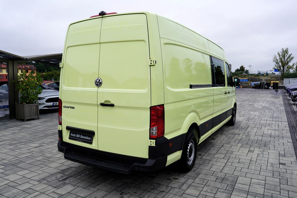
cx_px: 148
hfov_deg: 65.5
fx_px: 231
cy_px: 99
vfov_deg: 46.4
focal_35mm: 28
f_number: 7.1
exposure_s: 1/100
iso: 100
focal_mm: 28
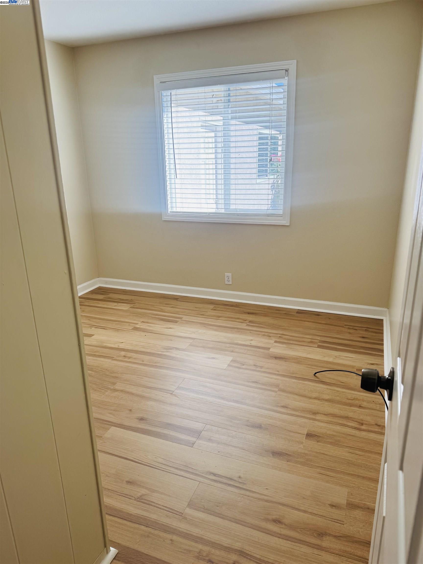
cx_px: 212
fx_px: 391
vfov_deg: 71.6
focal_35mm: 24
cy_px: 282
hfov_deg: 56.8
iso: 80
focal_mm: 6.76
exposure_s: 1/368
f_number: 1.78
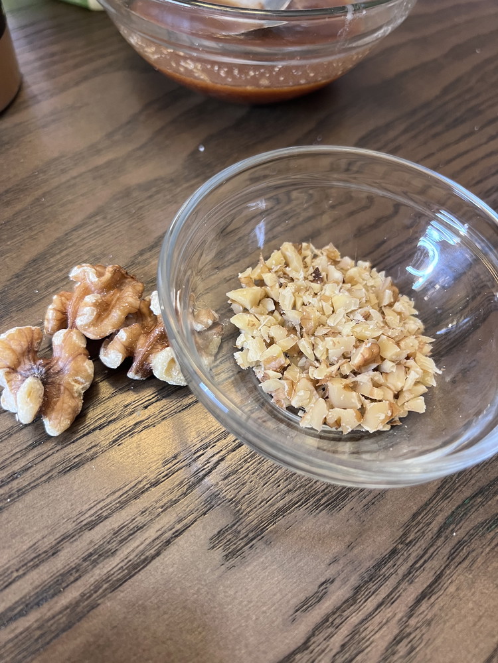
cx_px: 249
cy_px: 332
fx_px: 499
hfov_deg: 53.1
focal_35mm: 26
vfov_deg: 67.3
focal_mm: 5.7
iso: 320
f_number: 1.5
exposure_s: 1/60
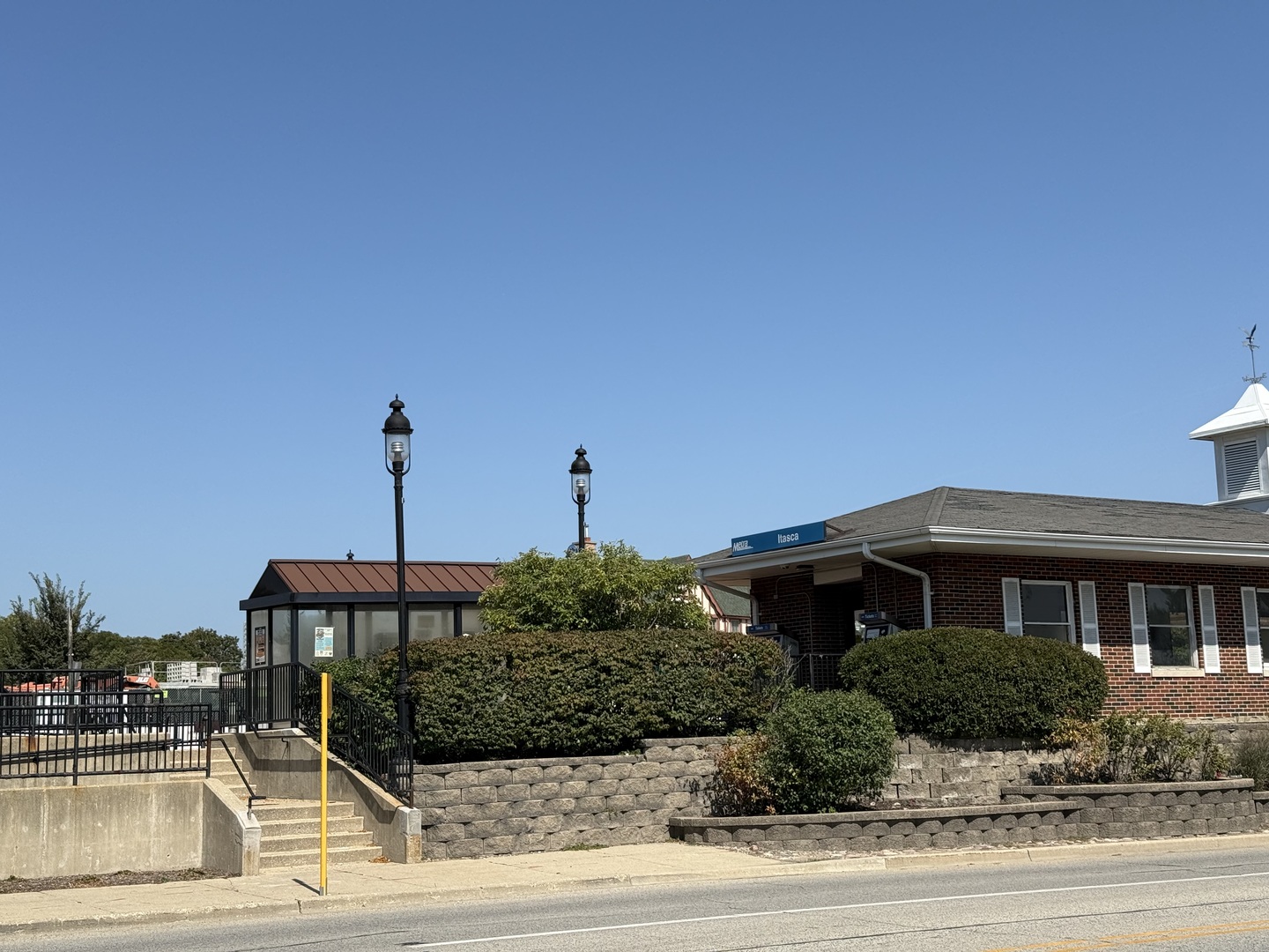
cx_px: 634
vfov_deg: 30.3
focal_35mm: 48
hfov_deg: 39.7
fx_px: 1760
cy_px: 476
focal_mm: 6.76
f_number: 1.78
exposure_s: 1/6024
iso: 64
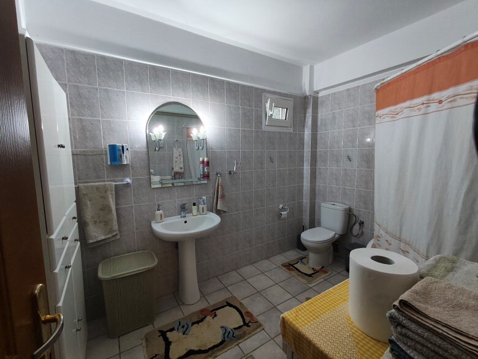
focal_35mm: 15
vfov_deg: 81.8
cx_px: 239
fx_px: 207
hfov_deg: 98.1
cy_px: 180
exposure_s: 1/50
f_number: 2.2
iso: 640
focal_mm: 1.65
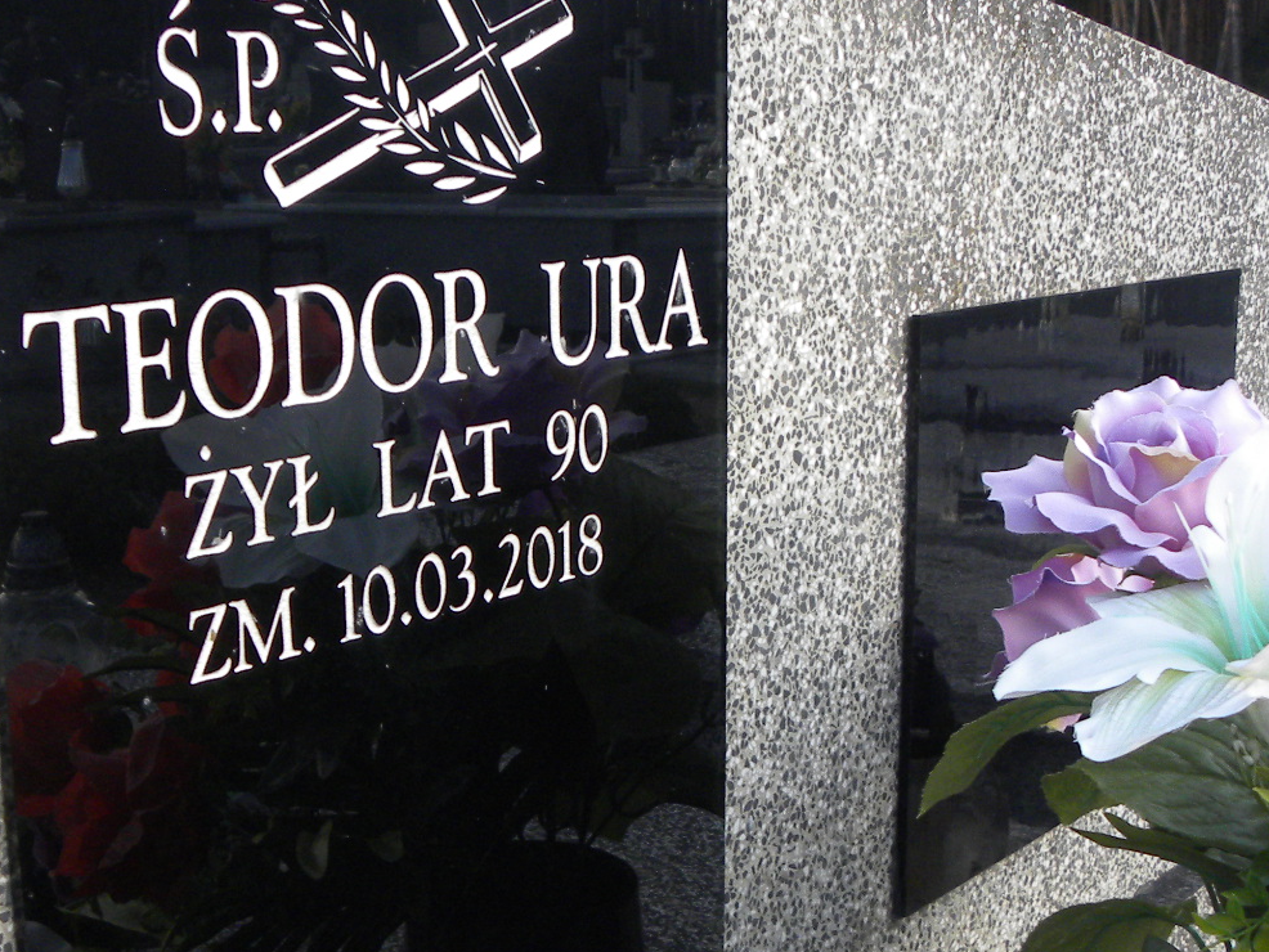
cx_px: 498
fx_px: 1980
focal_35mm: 54
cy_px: 557
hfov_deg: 35.4
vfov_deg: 27.0
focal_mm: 4.6
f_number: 2.8
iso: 111
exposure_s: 1/76.4
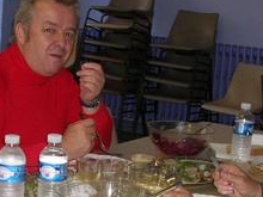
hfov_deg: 19.3
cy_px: 224
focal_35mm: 102
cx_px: 118
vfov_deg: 14.1
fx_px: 775
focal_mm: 5.8
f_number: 2.8
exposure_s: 1/60.1
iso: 83
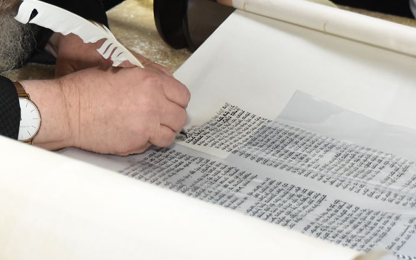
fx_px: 1282
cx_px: -14
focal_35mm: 113
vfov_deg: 11.4
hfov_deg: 17.9
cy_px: -11
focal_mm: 35
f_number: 5.6
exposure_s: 1/125
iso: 1000
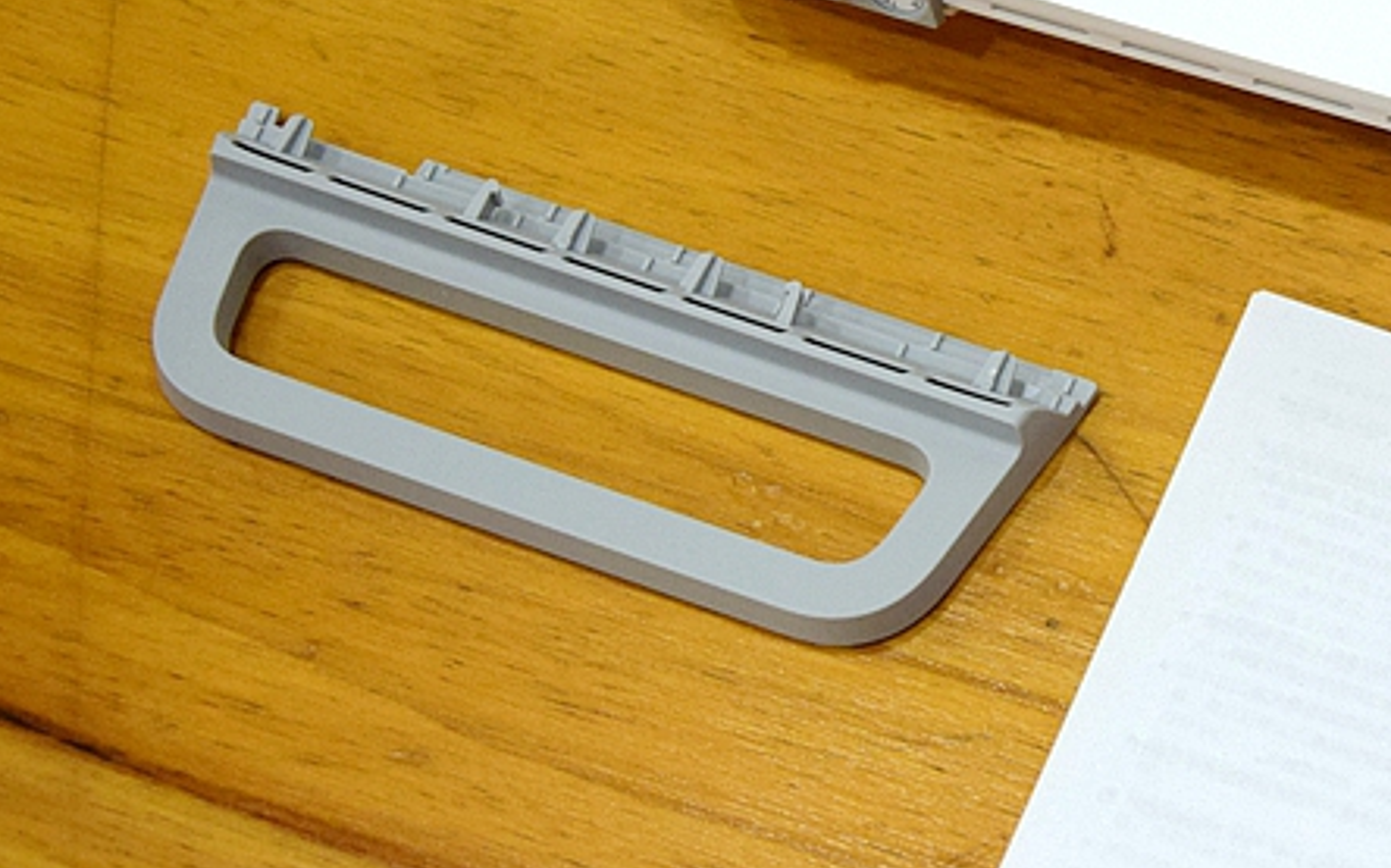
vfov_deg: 10.9
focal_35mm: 120
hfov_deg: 16.8
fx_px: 4547
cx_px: 1529
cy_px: 306
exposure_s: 1/60
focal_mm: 34
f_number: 4.2
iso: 500
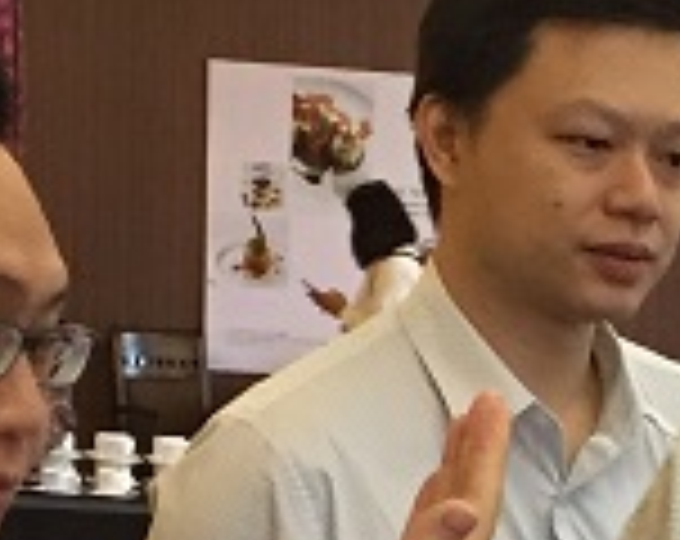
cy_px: 1143
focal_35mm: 188
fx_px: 3774
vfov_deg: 7.8
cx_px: 833
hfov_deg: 10.1
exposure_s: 1/33
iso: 200
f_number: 2.2
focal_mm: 4.15
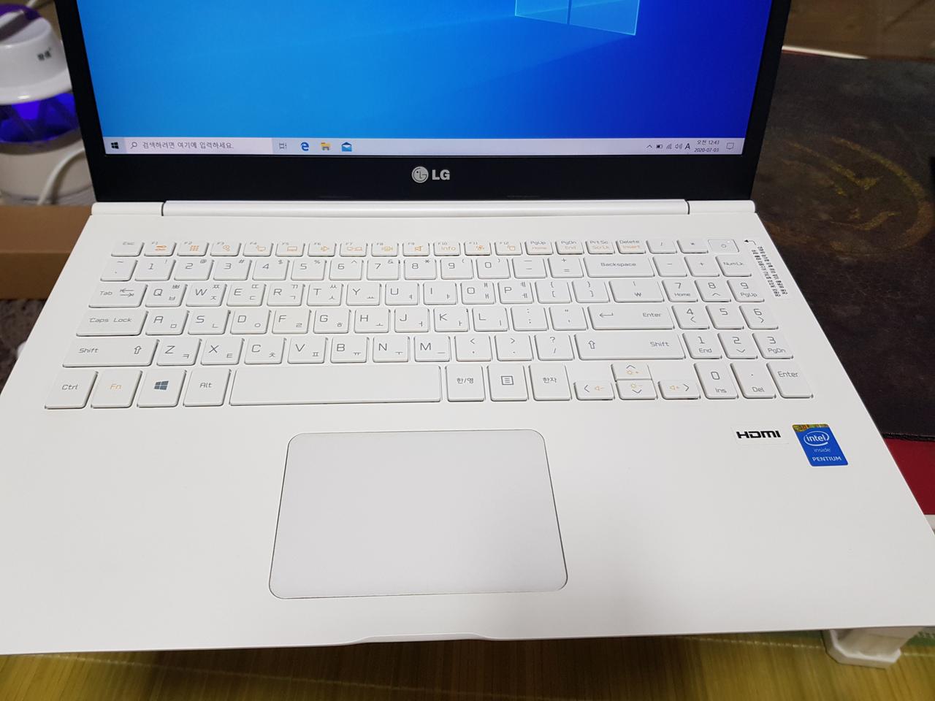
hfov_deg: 67.3
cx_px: 468
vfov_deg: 53.1
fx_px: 702
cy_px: 350
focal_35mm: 26
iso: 125
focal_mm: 4.2
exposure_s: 1/60
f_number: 1.7
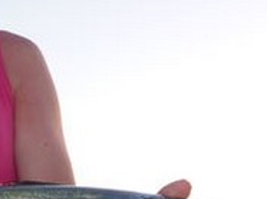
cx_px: -103
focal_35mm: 95
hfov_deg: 18.8
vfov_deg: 15.5
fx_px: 732
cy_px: 143
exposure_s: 1/60
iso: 100
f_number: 3.3
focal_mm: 4.9
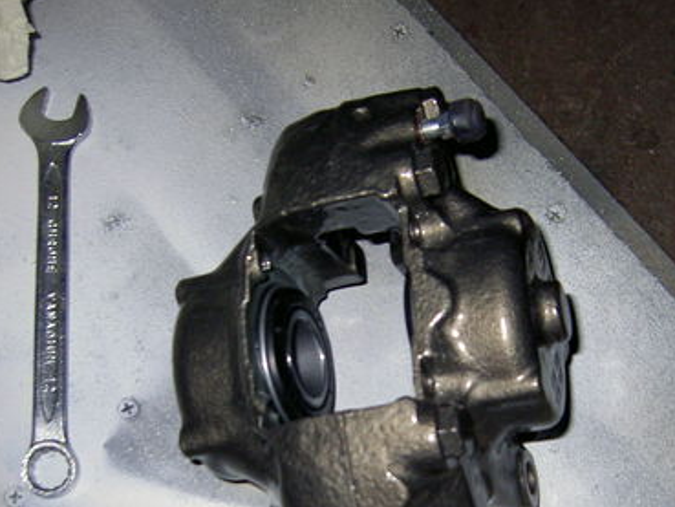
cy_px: 377
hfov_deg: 32.5
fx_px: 1151
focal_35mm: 59
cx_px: 428
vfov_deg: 24.6
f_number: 2.8
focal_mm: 5.6
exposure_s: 1/60
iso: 100
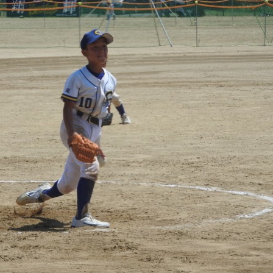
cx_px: 106
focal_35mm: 296
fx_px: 2641
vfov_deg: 5.9
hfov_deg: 5.9
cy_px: 136
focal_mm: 44.8
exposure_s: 1/640
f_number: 5.5
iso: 100
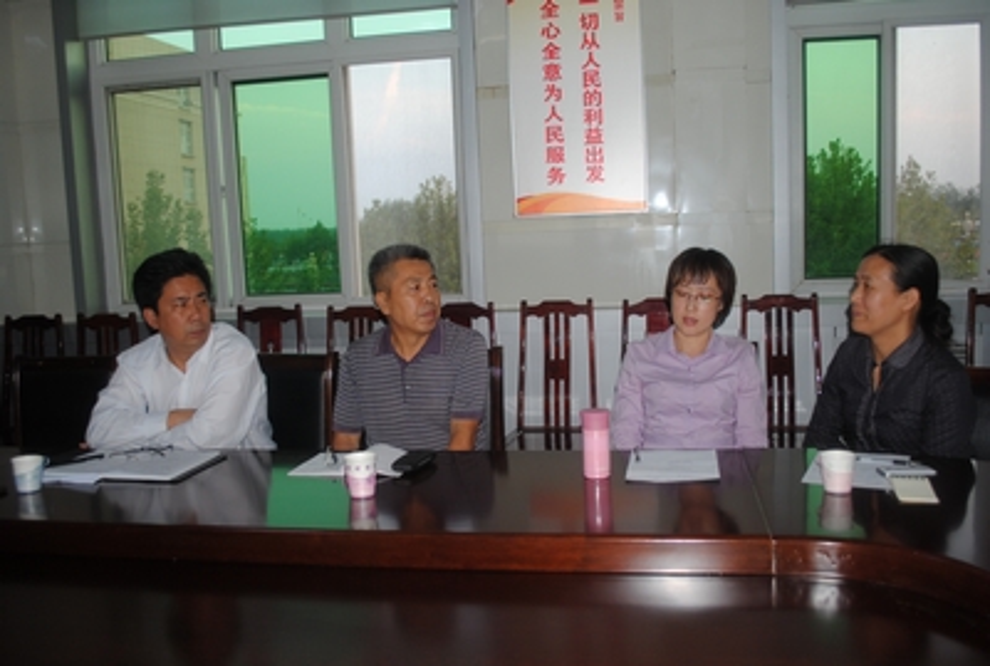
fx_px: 910
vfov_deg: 40.2
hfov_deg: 57.1
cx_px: 495
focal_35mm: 33
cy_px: 333
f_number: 3.8
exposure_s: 1/60
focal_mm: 22
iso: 200
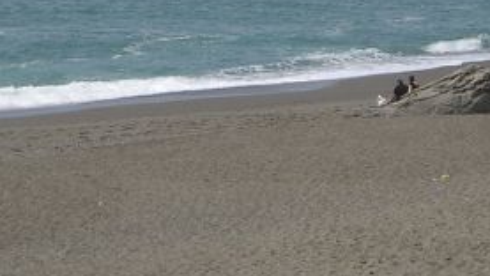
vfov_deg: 9.6
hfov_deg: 17.0
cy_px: -45
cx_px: 373
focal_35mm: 125
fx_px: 1625
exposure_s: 1/640
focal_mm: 8.2
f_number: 5
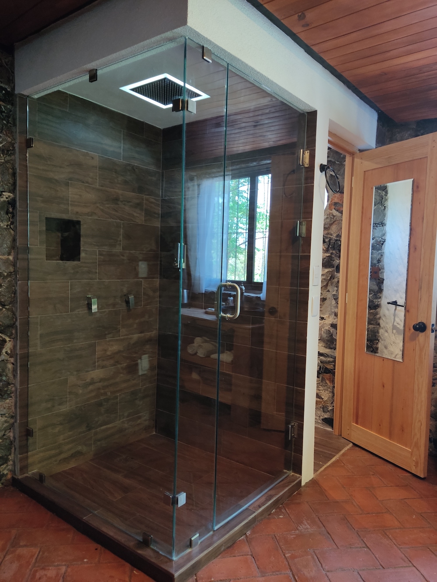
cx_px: 218
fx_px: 421
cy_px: 291
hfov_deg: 54.9
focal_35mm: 25
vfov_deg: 69.4
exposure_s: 1/30
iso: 218
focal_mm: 4.71
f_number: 1.79
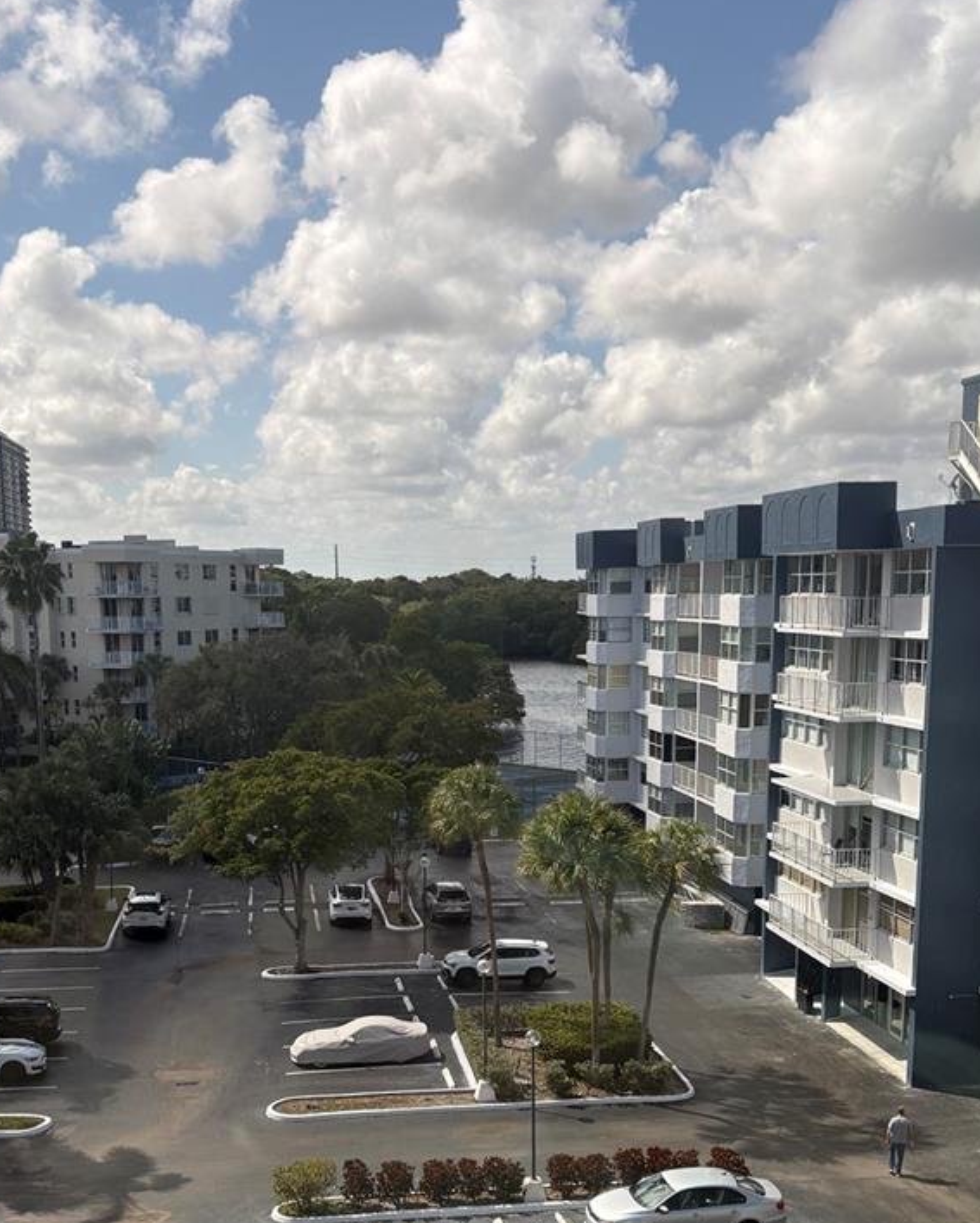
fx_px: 1558
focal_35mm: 43
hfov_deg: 34.9
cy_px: 848
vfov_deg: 42.1
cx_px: 423
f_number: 1.6
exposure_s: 1/3279
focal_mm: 5.96
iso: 50
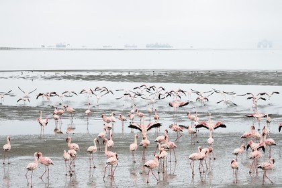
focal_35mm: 200
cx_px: 141
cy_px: 94
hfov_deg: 10.3
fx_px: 1567
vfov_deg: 6.9
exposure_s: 1/640
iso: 800
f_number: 13
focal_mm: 200
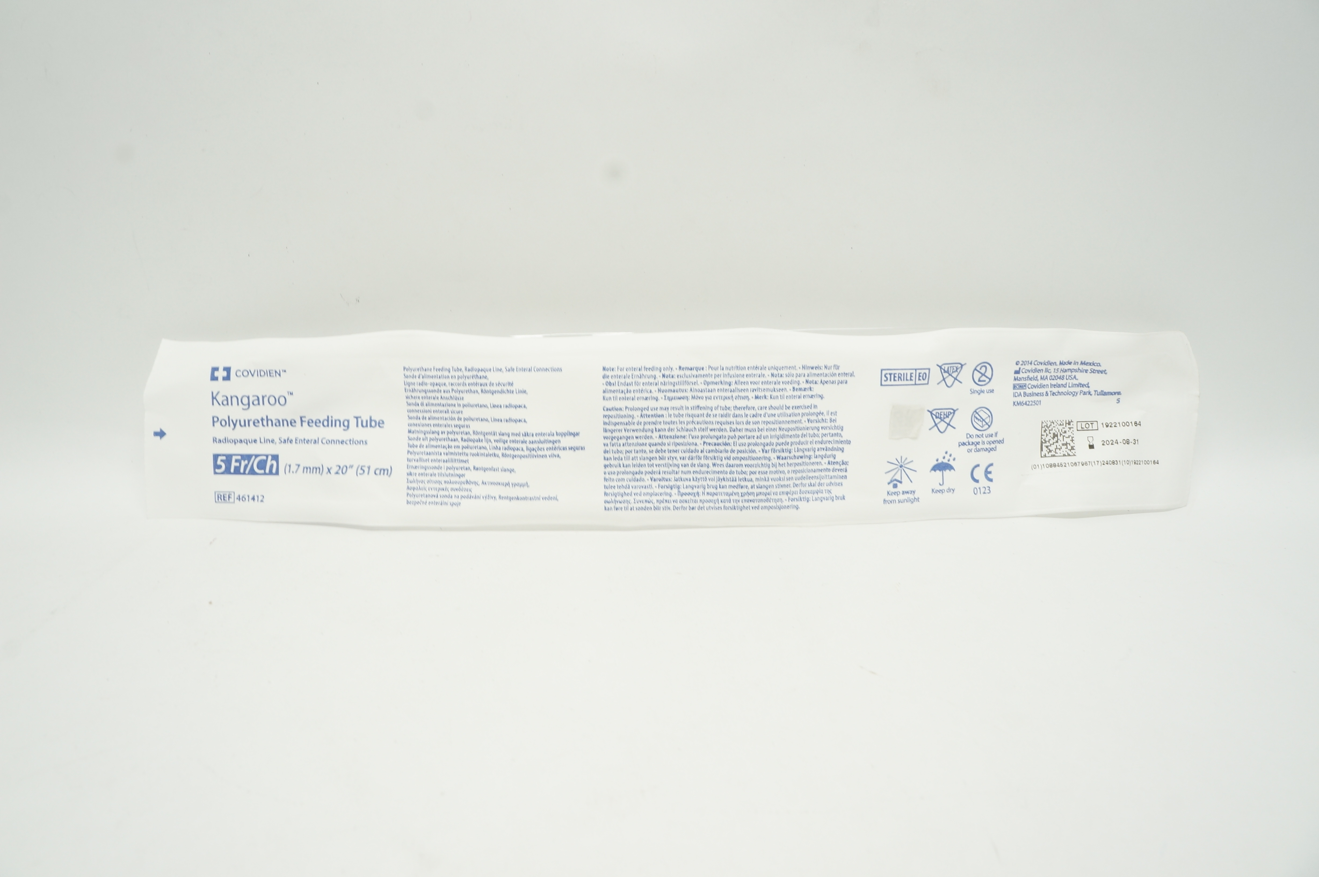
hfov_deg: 67.4
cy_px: 438
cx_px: 660
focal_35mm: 27
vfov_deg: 47.8
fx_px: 988
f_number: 10
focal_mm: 18
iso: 400
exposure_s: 1/25
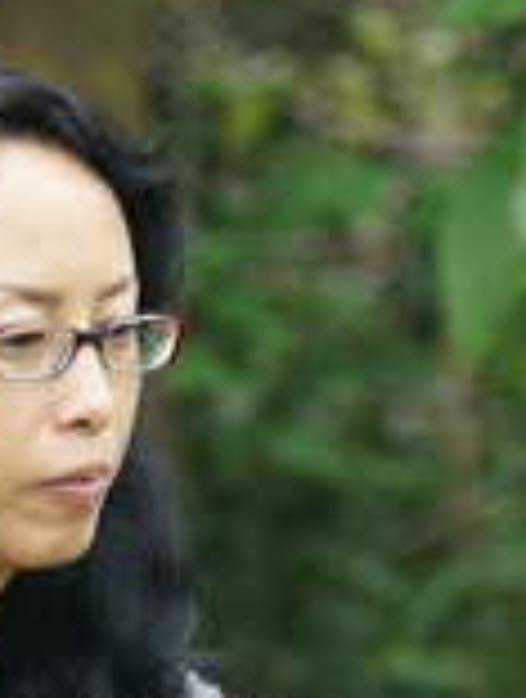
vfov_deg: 2.3
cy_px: 840
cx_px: 571
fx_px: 17679
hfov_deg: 1.7
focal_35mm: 876
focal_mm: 135
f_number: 5.6
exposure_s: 1/100
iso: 200
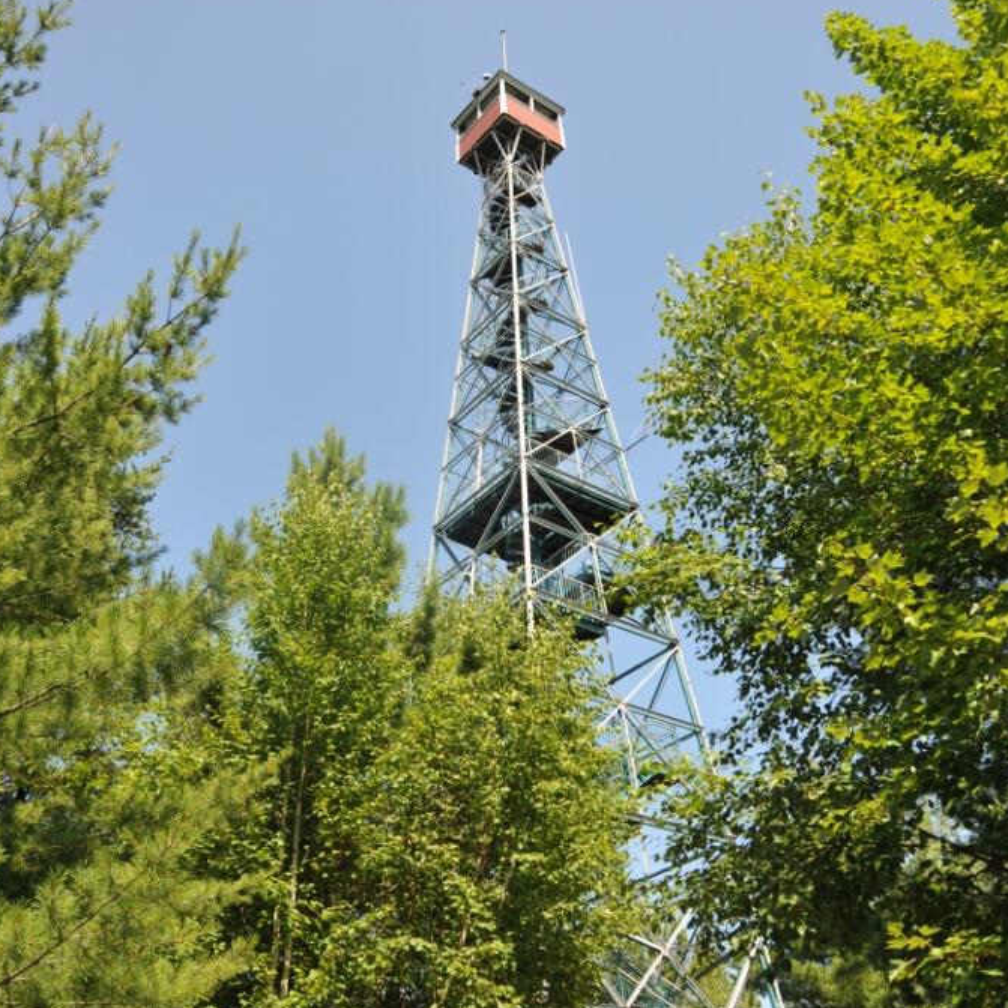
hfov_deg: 47.2
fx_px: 1153
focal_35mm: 35
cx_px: 502
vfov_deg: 47.2
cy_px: 463
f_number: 3.5
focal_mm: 18
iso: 200
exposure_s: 1/1000
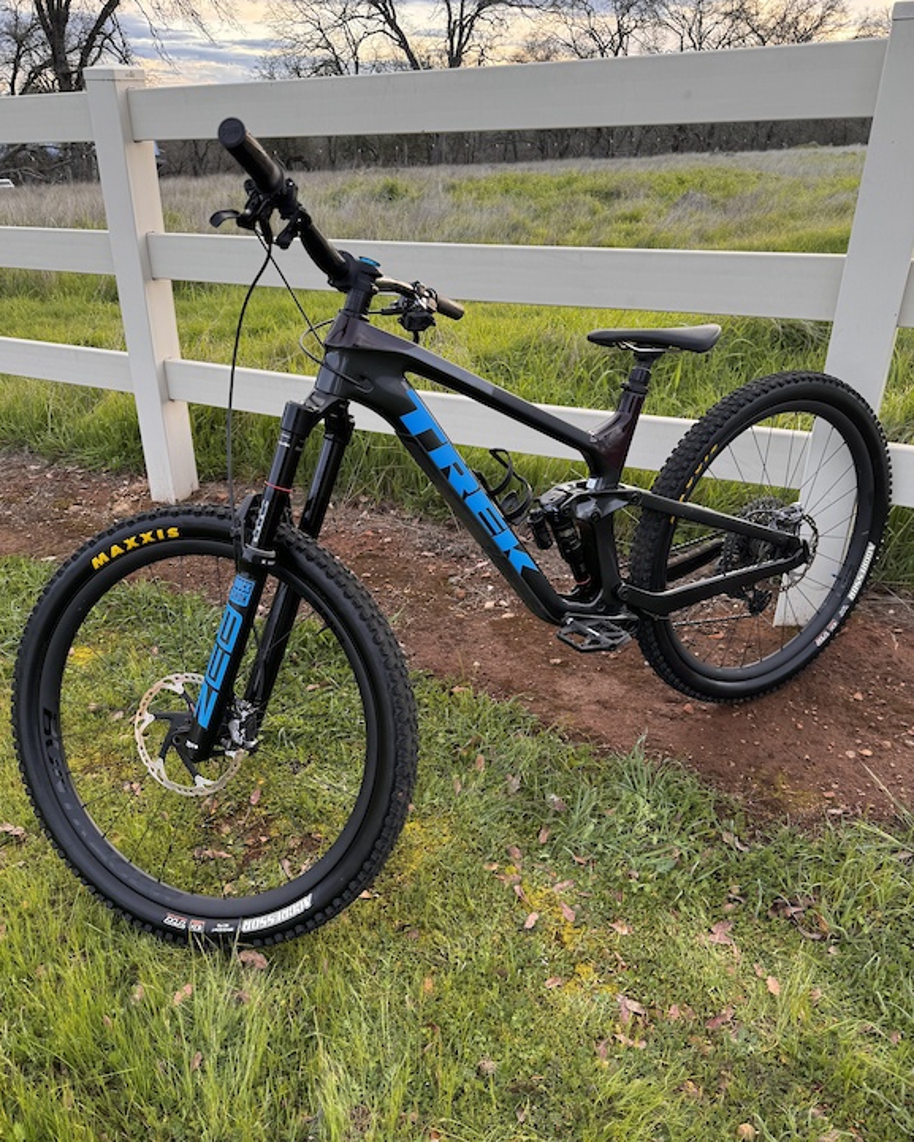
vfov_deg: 66.0
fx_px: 879
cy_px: 607
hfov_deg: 54.9
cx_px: 442
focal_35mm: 26
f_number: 1.78
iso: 64
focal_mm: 6.86
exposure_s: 1/189
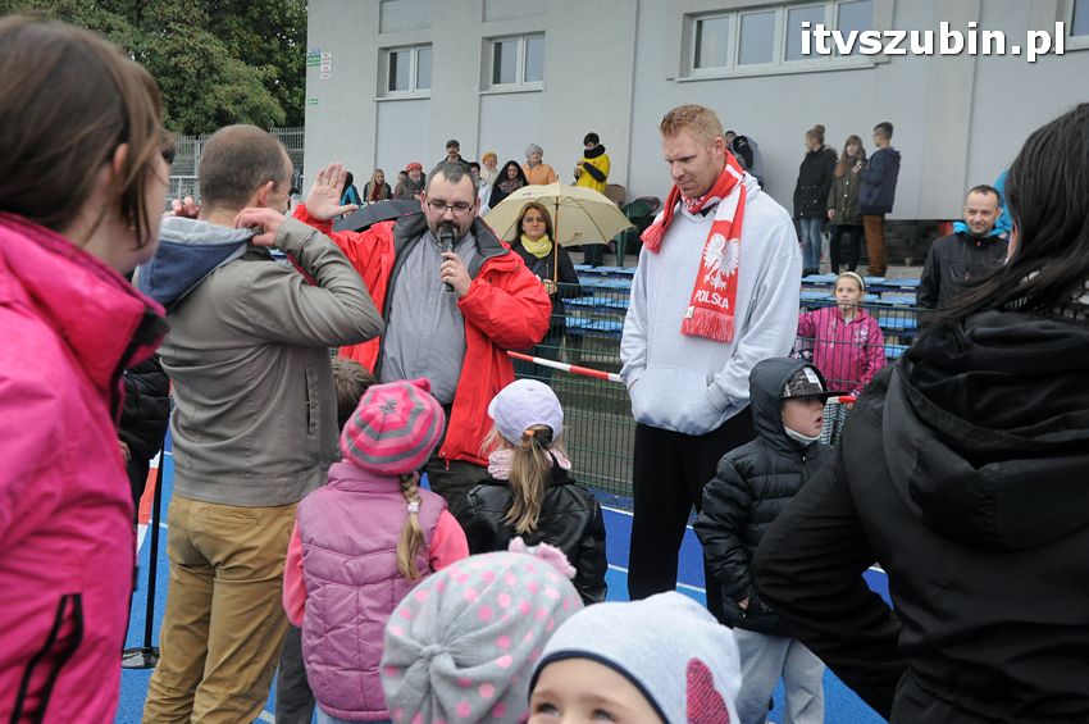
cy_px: 362
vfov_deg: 28.0
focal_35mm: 48
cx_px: 544
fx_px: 1451
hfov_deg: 41.1
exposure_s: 1/200
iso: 1000
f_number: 7.1
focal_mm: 32
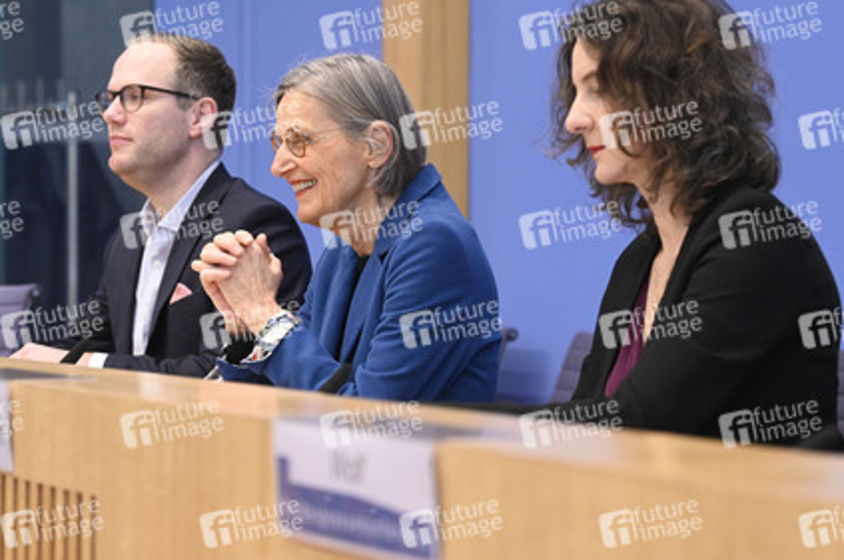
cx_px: 398
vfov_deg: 10.7
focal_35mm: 128
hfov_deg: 16.0
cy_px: 275
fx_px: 2997
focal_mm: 120
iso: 5000
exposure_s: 1/400
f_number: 6.3
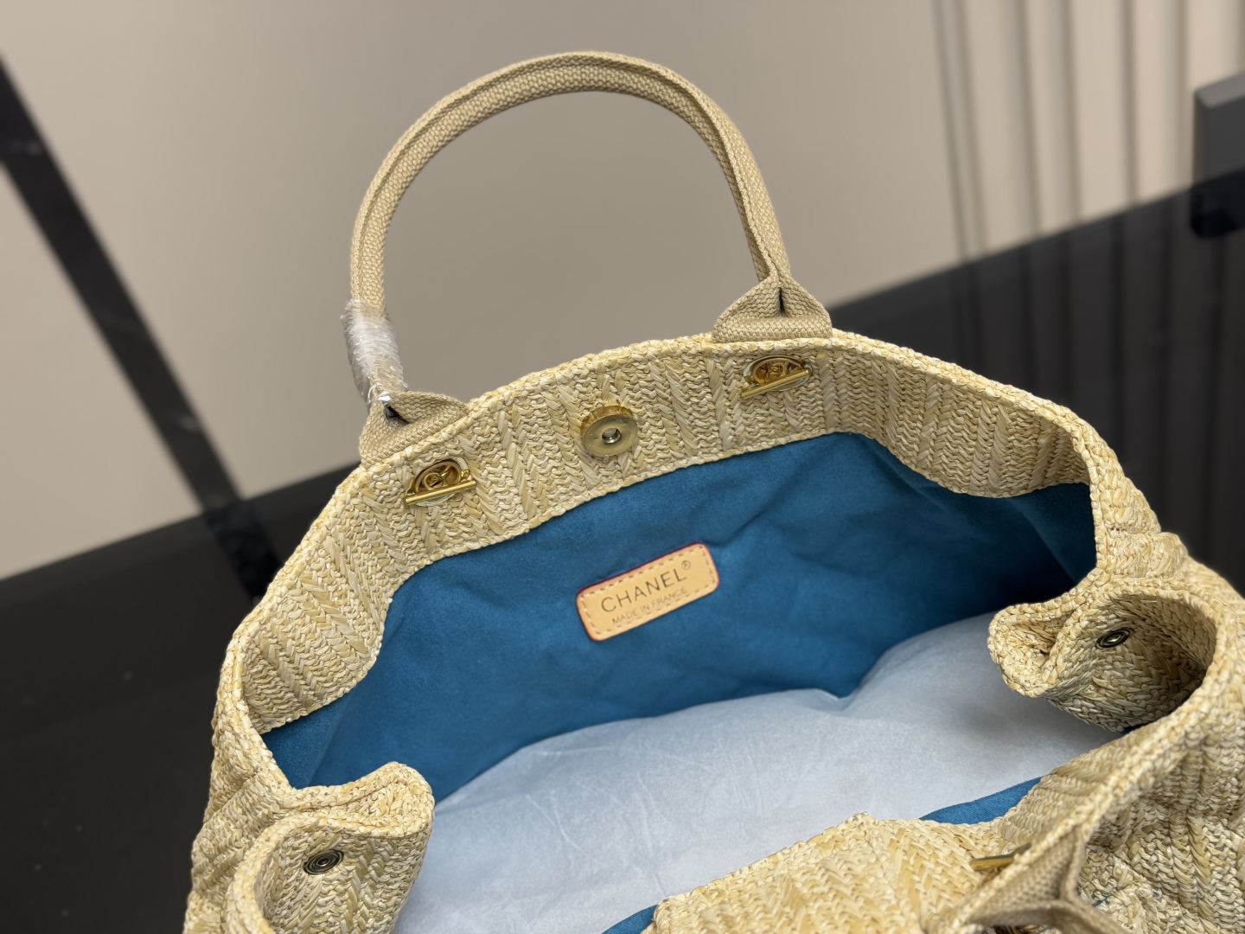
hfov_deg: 39.7
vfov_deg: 30.3
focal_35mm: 48
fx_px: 1726
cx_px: 622
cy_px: 467
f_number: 1.78
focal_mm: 6.76
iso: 64
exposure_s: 1/50
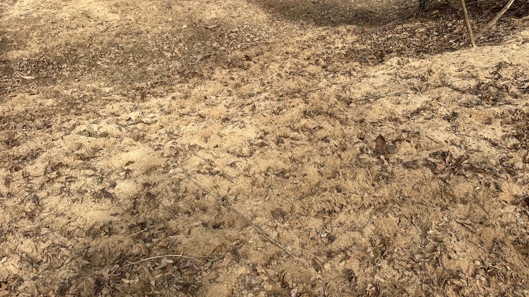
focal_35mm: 27
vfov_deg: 42.9
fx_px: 379
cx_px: 262
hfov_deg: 69.9
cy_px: 154
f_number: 1.78
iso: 80
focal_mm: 6.86
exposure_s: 1/962
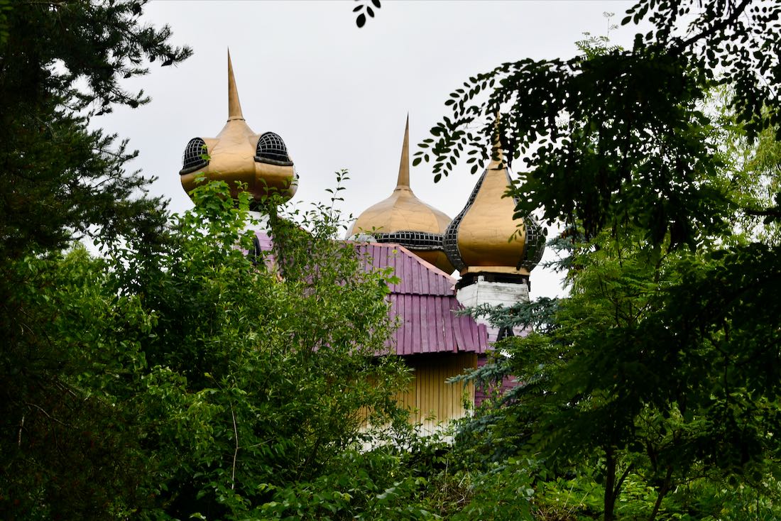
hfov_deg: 23.4
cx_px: 390
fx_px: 1888
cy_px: 260
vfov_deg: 15.7
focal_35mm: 87
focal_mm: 58
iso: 200
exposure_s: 1/250
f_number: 8
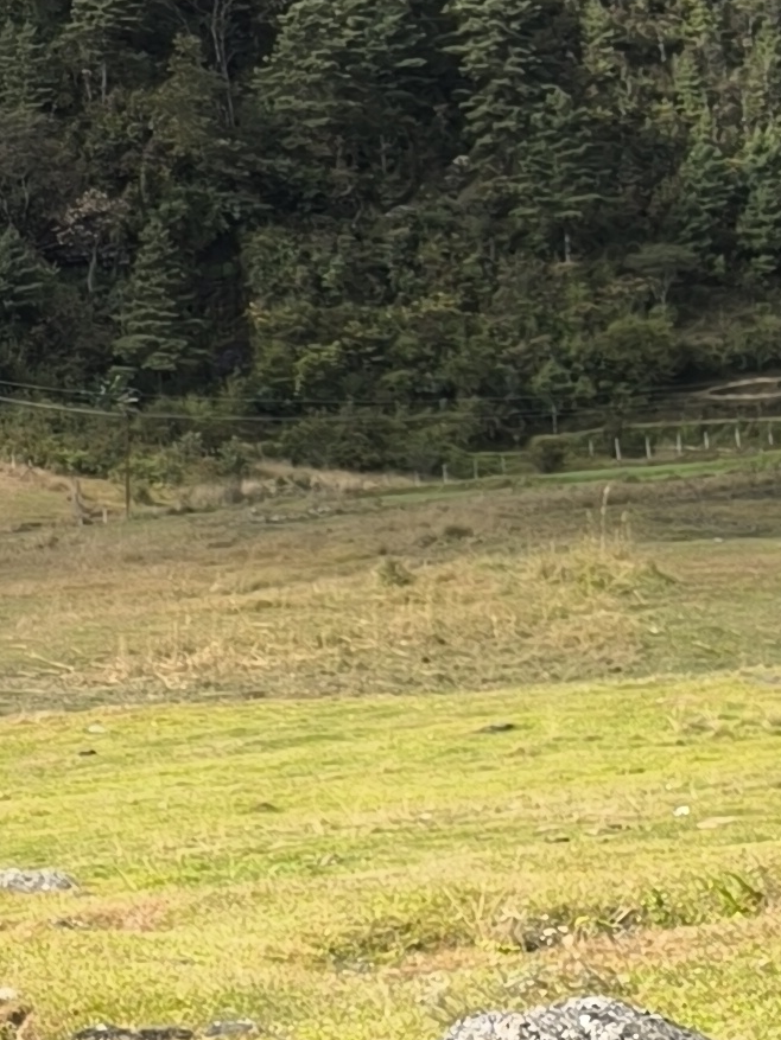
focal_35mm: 107
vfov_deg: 18.1
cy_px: 98
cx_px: -624
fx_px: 3218
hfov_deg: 12.6
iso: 50
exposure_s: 1/588
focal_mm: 6.14
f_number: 1.65
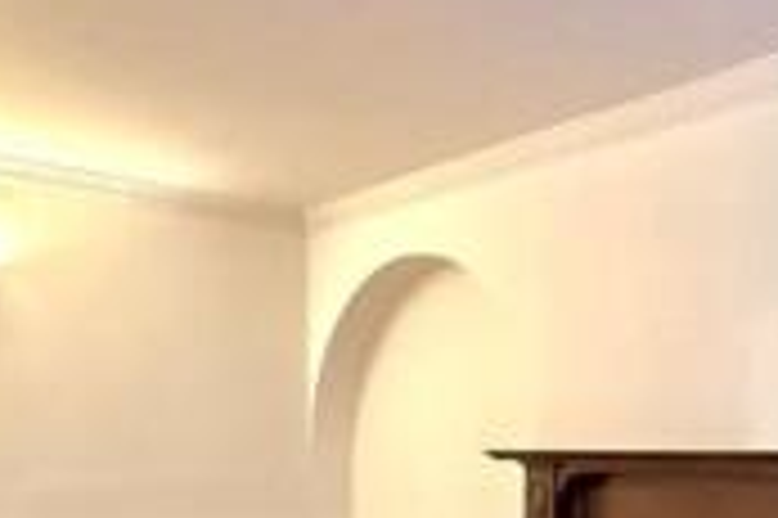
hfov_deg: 40.0
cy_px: 574
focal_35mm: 49
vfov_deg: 25.4
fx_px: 1058
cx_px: 497
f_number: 2.2
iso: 800
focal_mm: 2.22
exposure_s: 1/50
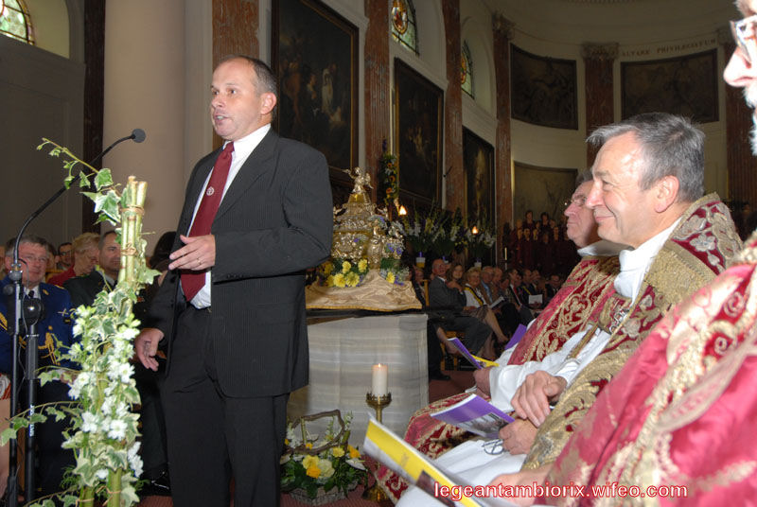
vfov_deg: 37.0
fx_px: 758
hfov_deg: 53.1
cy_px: 254
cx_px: 378
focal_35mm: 36
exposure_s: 1/60
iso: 400
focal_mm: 24
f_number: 5.6
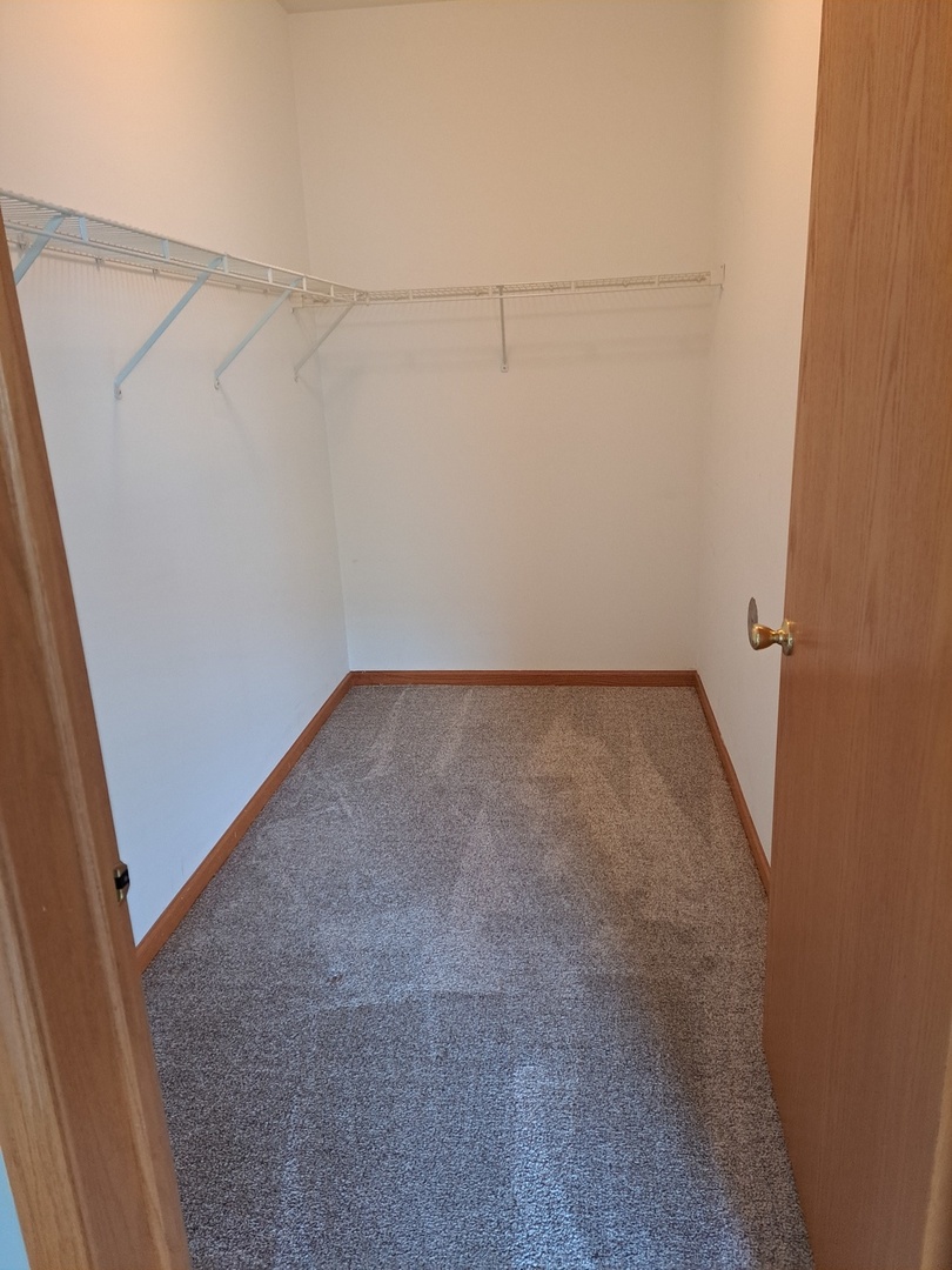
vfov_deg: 71.6
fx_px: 880
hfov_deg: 56.8
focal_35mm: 24
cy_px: 635
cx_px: 476
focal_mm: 5.23
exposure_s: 1/60
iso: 400
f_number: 1.8
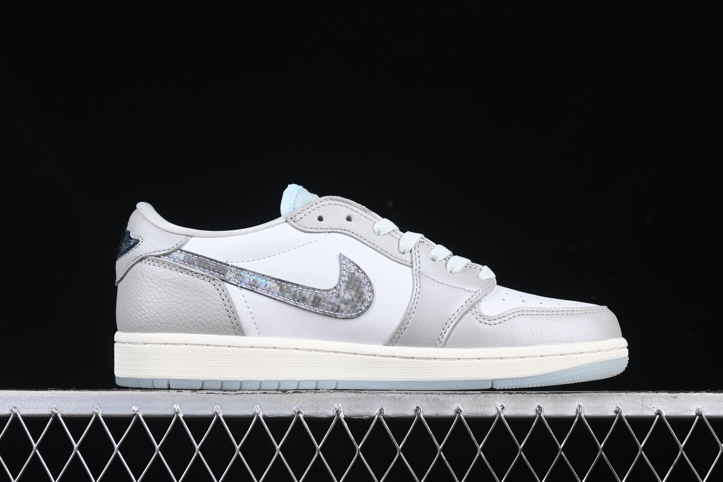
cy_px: 241
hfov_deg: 27.0
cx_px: 362
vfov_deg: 18.2
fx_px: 1506
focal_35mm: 75
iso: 160
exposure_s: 1/80
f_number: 8
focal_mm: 50
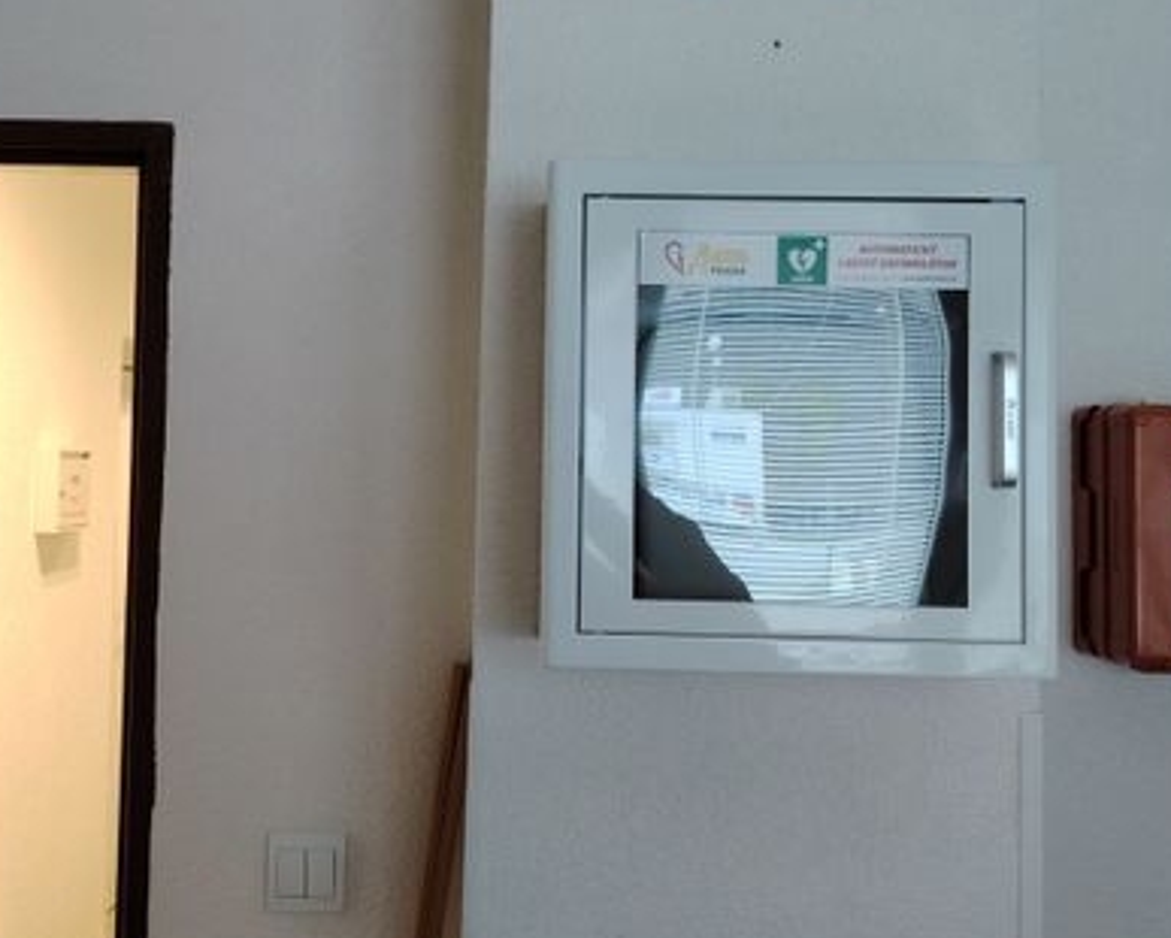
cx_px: 523
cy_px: 393
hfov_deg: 40.3
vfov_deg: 32.7
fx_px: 1595
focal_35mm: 46
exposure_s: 1/33.3
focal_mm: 5.25
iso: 866
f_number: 1.75
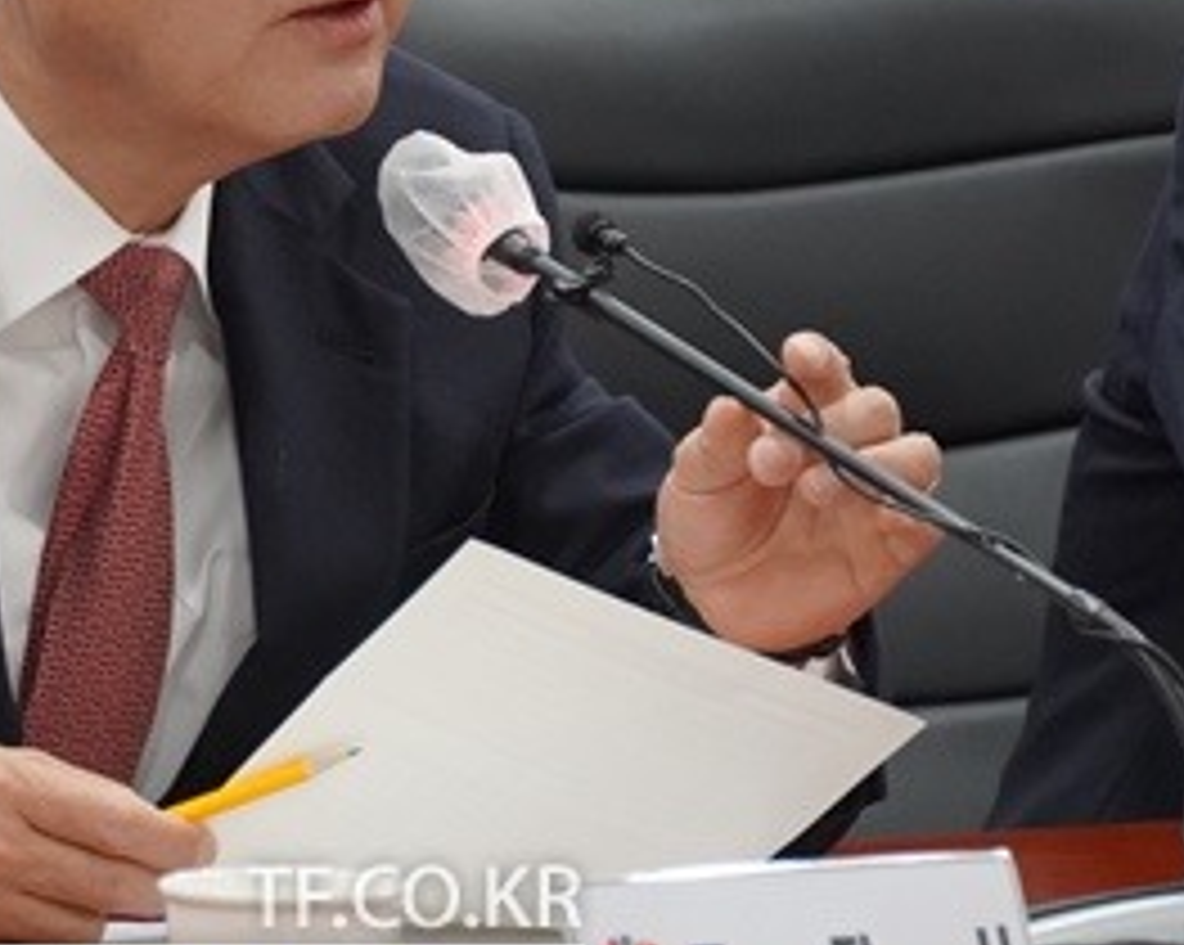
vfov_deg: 4.0
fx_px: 13691
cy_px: 245
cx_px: 86
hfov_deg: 4.9
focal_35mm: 391
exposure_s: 1/200
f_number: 5.6
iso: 3200
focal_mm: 114
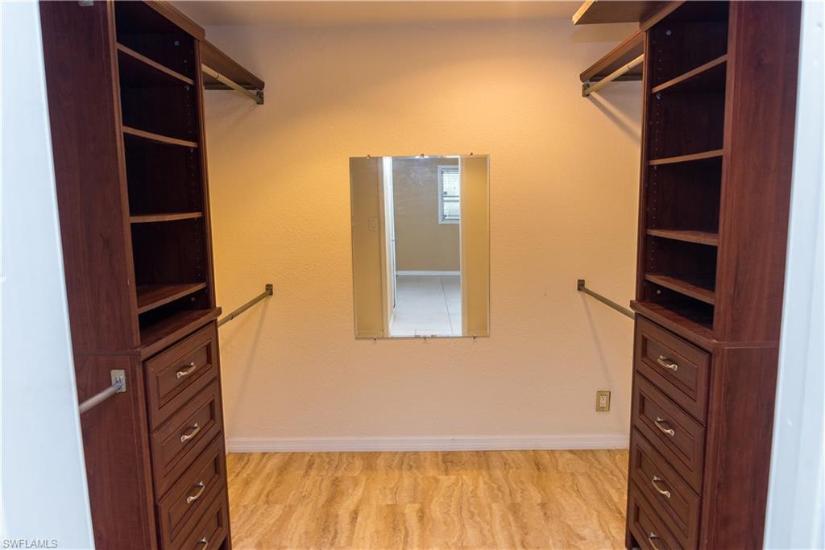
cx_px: 412
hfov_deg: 73.7
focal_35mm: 24
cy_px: 275
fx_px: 550
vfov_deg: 53.1
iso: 800
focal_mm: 24
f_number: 4.5
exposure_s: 1/80
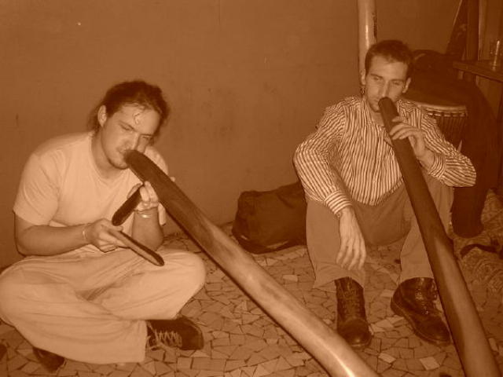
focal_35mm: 38
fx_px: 552
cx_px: 252
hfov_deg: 49.0
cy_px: 188
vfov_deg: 37.7
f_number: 2.8
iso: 80
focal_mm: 5.8
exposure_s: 1/60.1
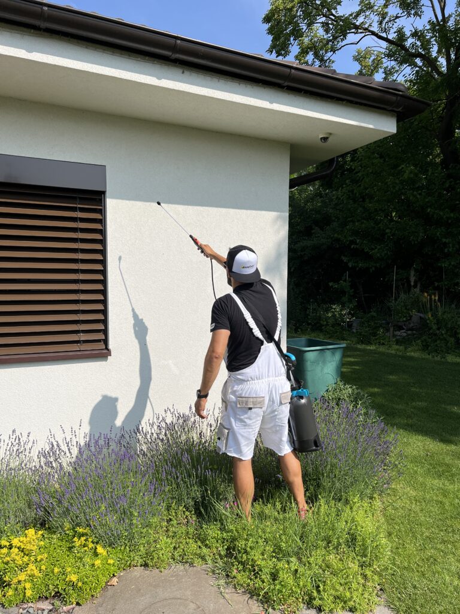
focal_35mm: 26
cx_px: 230
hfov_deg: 53.1
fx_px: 461
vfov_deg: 67.3
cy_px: 307
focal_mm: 5.7
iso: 50
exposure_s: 1/5587
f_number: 1.5
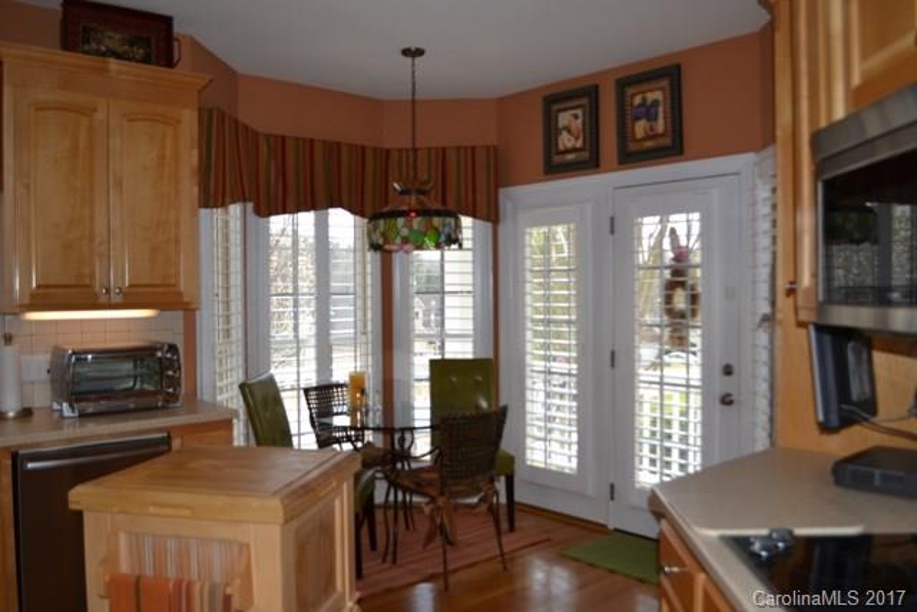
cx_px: 458
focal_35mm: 30
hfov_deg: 61.9
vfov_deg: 43.6
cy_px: 306
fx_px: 764
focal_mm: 20
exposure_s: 1/125
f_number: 4
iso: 100
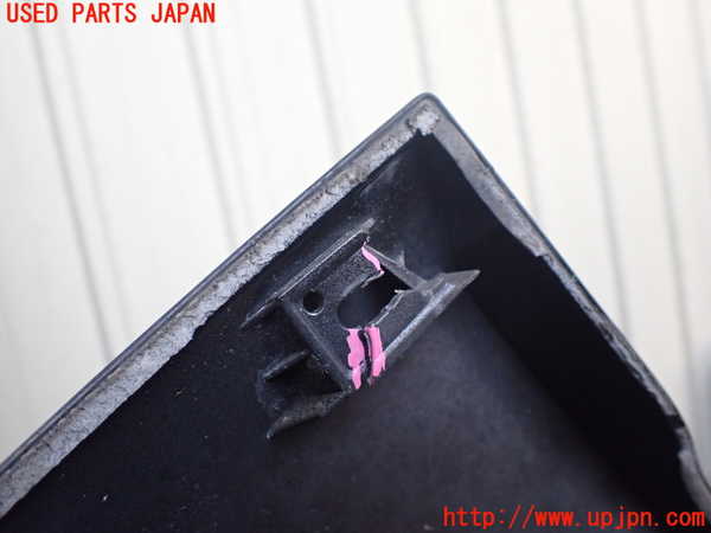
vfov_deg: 46.8
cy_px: 266
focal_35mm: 30
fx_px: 616
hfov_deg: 60.0
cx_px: 356
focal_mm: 5.4
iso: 640
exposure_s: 1/125
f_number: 2.3
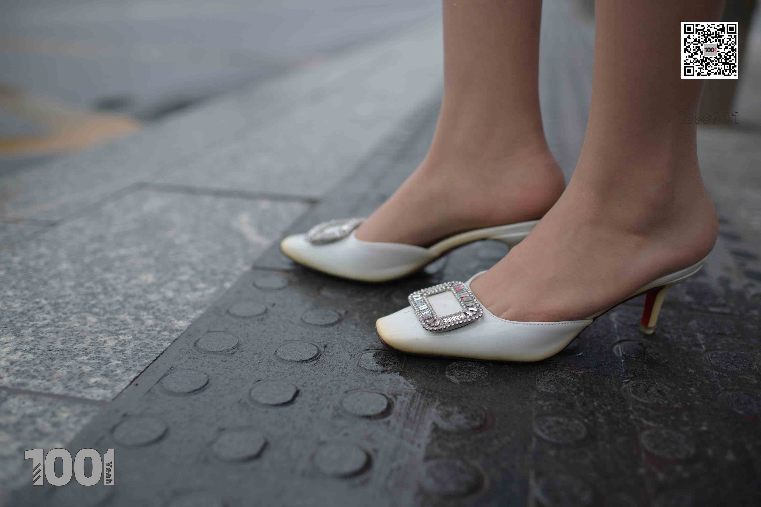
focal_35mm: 35
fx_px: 740
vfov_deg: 37.9
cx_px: 380
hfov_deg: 54.4
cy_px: 254
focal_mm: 35
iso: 320
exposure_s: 1/200
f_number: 2.2
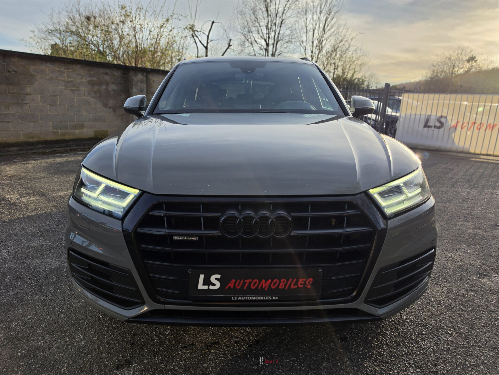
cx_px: 250
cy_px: 188
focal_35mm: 23
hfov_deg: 73.9
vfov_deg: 58.9
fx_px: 332
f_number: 1.4
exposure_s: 1/5605
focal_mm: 6.5
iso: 64
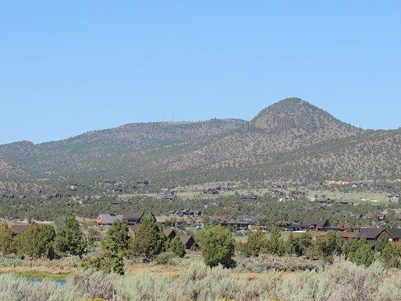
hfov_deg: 13.3
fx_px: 1714
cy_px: 166
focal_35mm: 148
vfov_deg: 10.0
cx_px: 232
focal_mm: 15.1
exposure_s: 1/800
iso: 100
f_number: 4
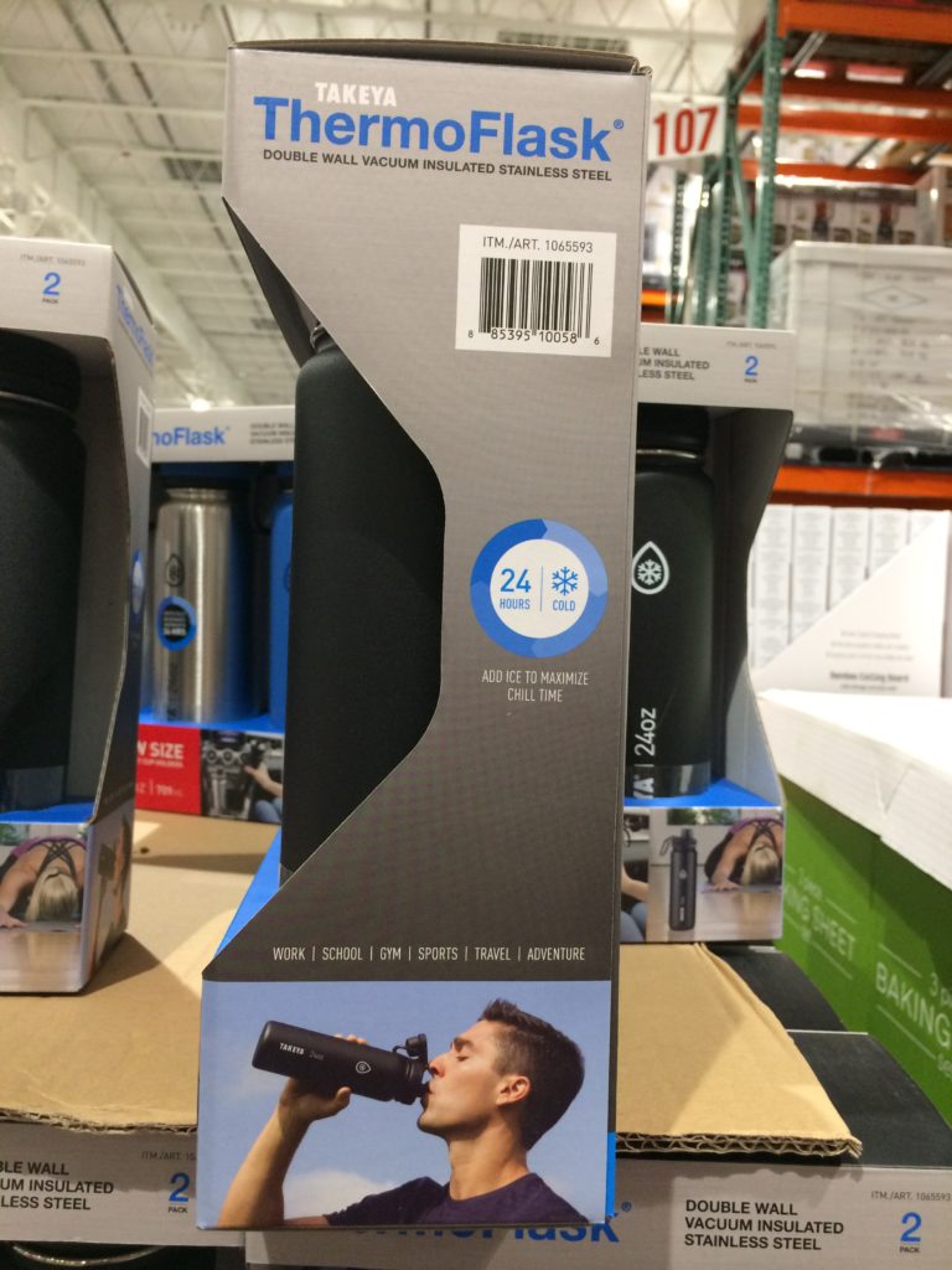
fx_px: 1063
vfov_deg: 61.7
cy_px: 635
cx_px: 476
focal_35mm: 29
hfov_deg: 48.2
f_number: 2.2
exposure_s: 1/30
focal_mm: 4.15
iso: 160
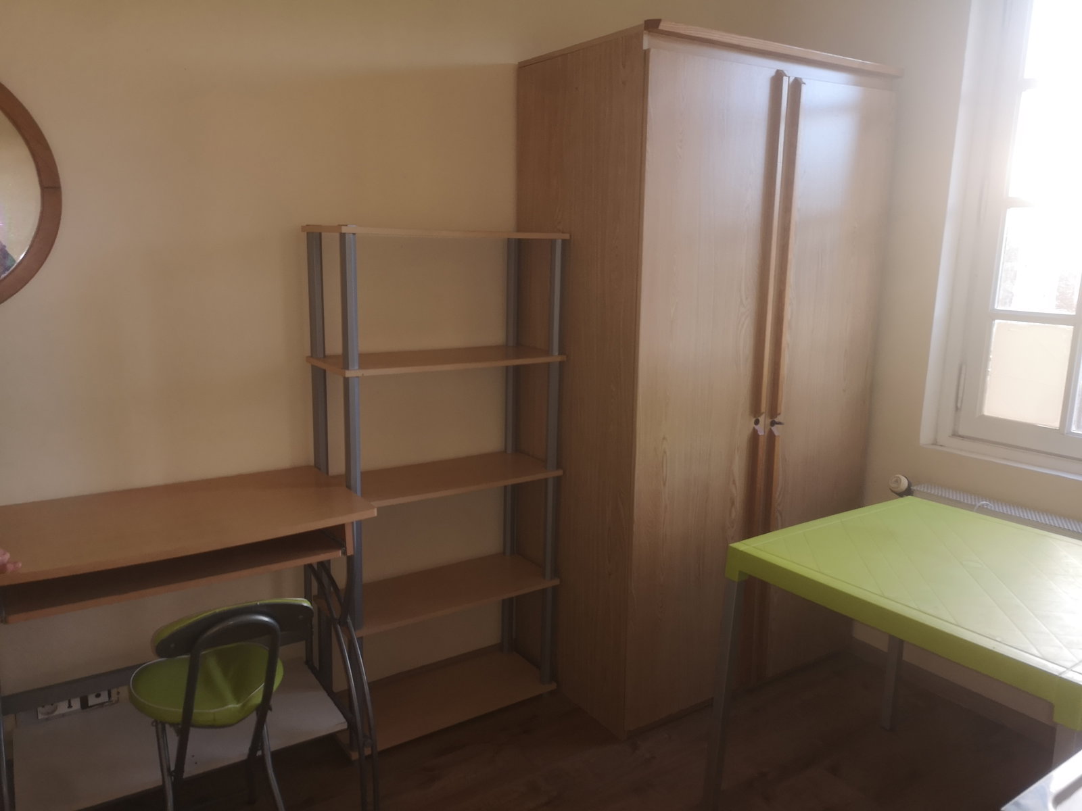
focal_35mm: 27
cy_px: 406
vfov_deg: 51.4
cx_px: 541
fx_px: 844
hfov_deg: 65.3
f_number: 1.8
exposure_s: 1/50
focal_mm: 3.95
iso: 200
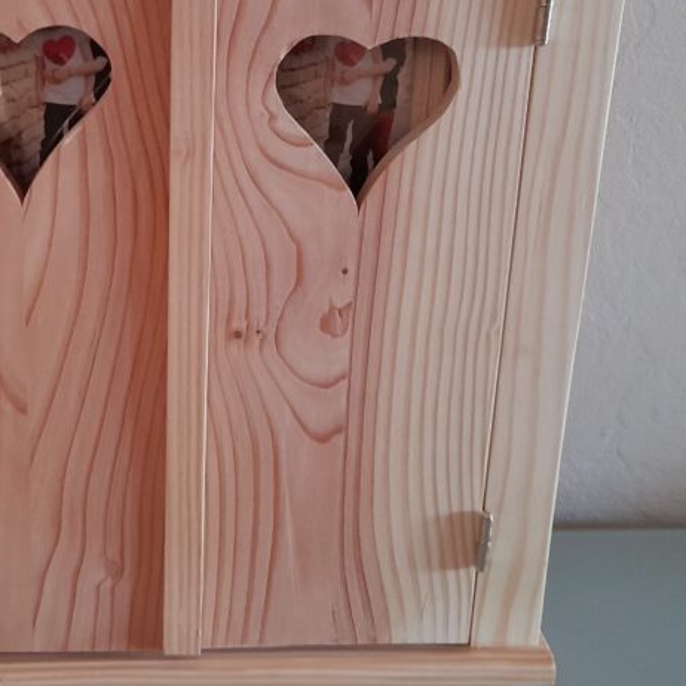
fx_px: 1099
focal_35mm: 49
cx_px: 196
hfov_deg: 34.2
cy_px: 258
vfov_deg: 34.5
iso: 640
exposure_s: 1/10
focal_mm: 4.6
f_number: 2
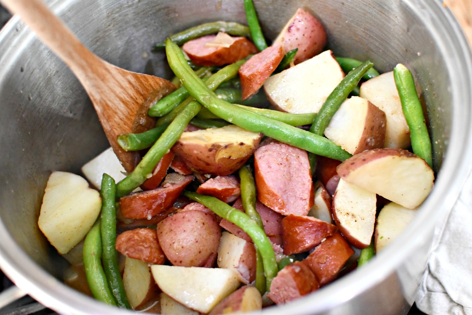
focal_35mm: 52
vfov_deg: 26.0
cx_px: 236
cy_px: 158
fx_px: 682
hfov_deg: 38.2
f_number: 2.8
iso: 2500
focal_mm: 35
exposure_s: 1/125
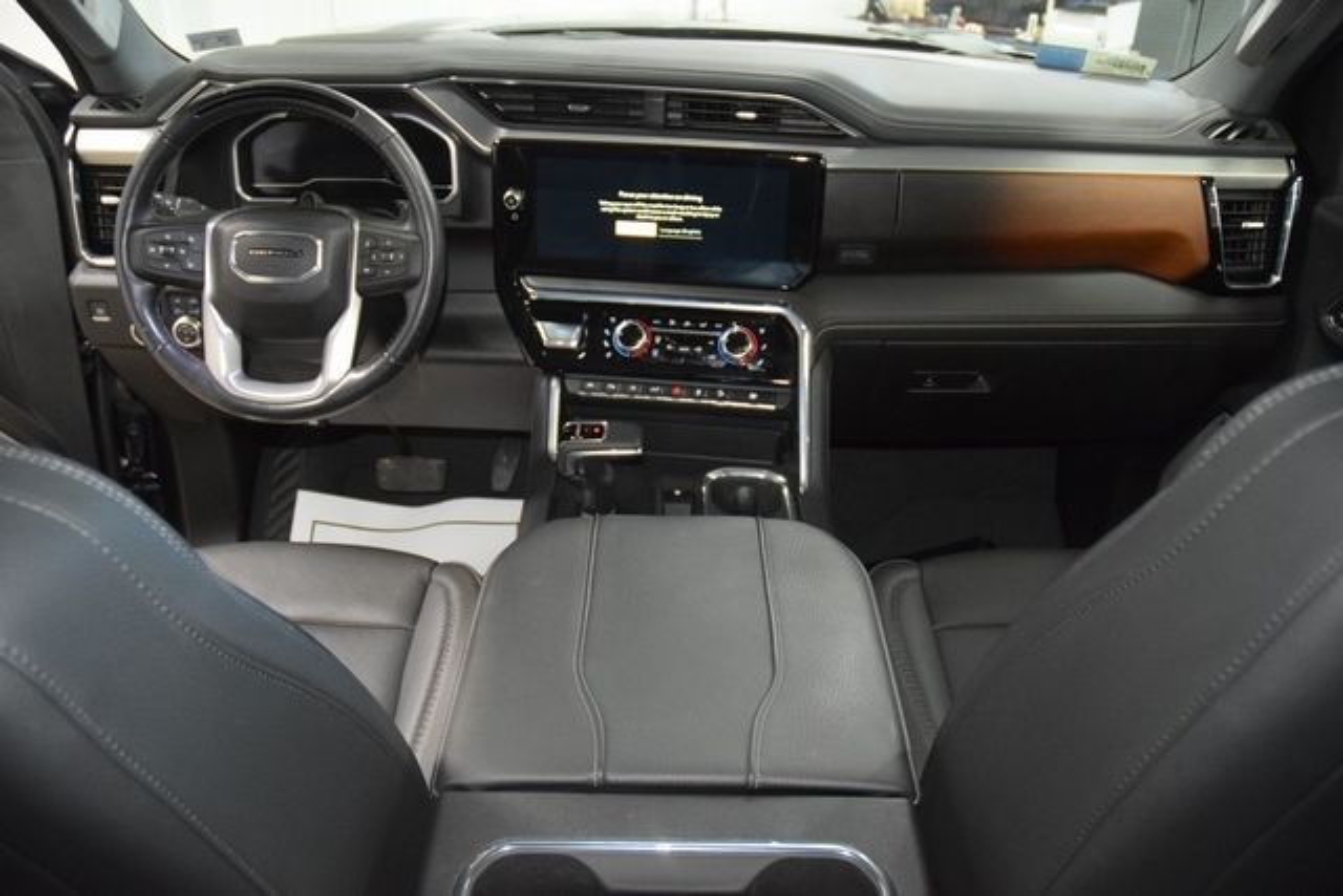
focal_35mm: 27
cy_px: 448
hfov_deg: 67.4
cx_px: 672
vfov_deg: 48.0
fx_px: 1007
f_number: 3.5
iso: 3200
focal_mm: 18
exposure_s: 1/60
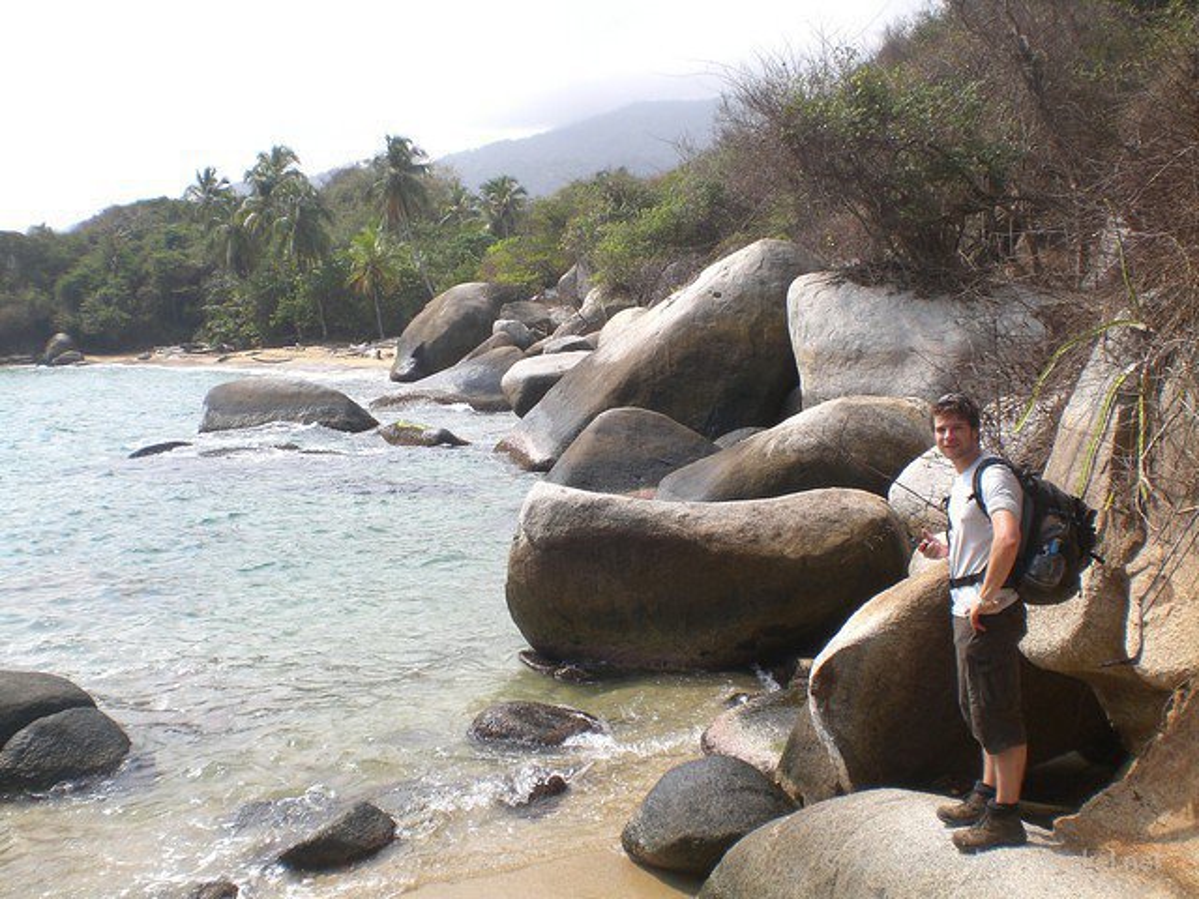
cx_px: 600
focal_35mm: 38
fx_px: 1316
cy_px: 450
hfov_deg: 49.0
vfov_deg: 37.7
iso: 50
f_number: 4.4
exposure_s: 1/320
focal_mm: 6.3
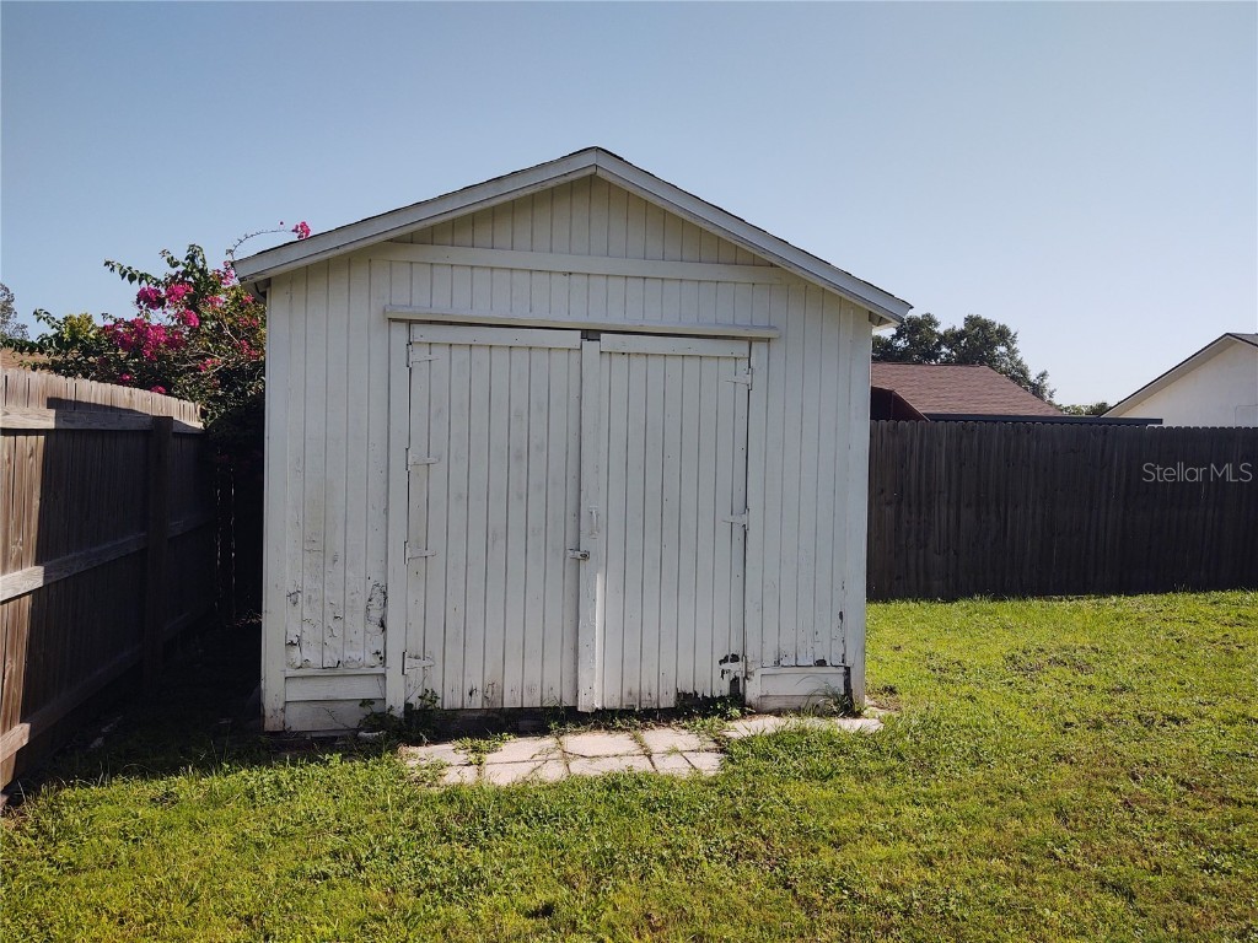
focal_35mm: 27
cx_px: 629
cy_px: 472
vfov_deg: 51.4
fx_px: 981
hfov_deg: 65.3
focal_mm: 4.75
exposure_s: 1/4458
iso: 100
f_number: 1.7
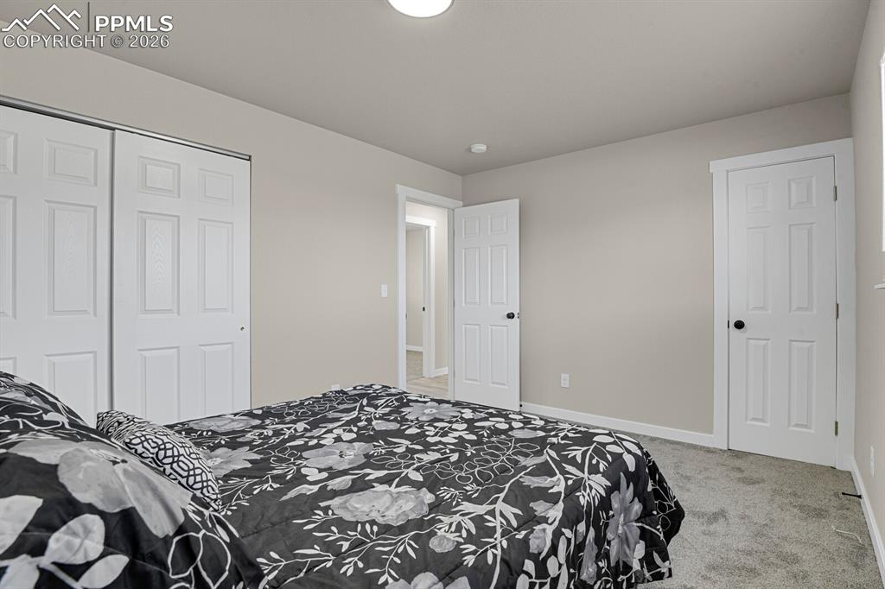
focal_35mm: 17
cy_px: 294
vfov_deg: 70.4
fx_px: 418
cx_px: 442
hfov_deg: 93.3
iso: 250
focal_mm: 17
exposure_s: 1.6
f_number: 8
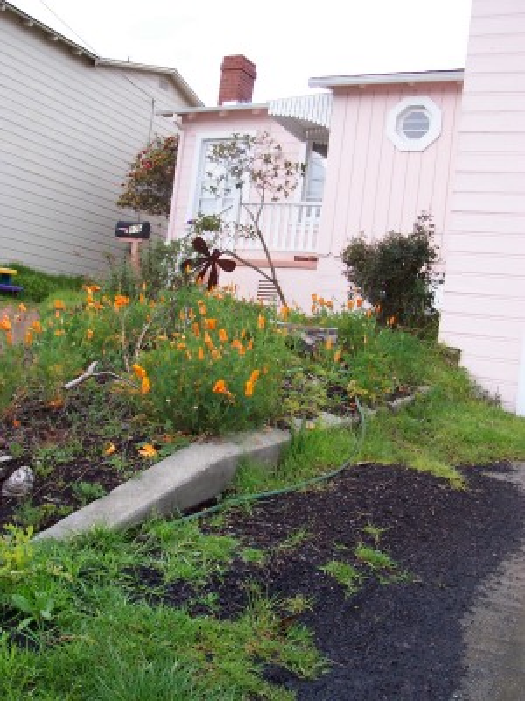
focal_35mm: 37
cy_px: 350
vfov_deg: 50.1
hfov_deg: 38.7
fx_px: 748
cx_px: 262
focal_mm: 5.6
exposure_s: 1/90
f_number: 2.8
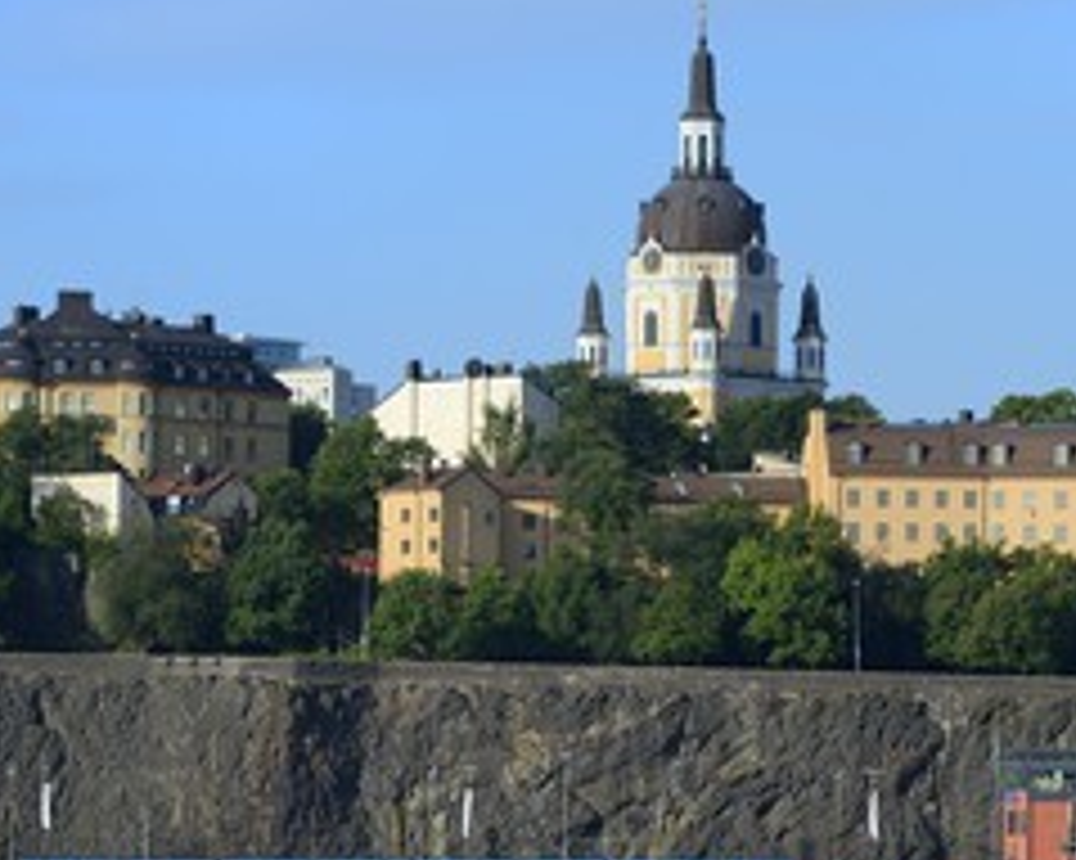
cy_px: 531
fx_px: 7863
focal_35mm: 247
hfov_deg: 7.8
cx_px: 896
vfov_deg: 6.3
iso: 200
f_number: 10
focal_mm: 150
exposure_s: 1/320
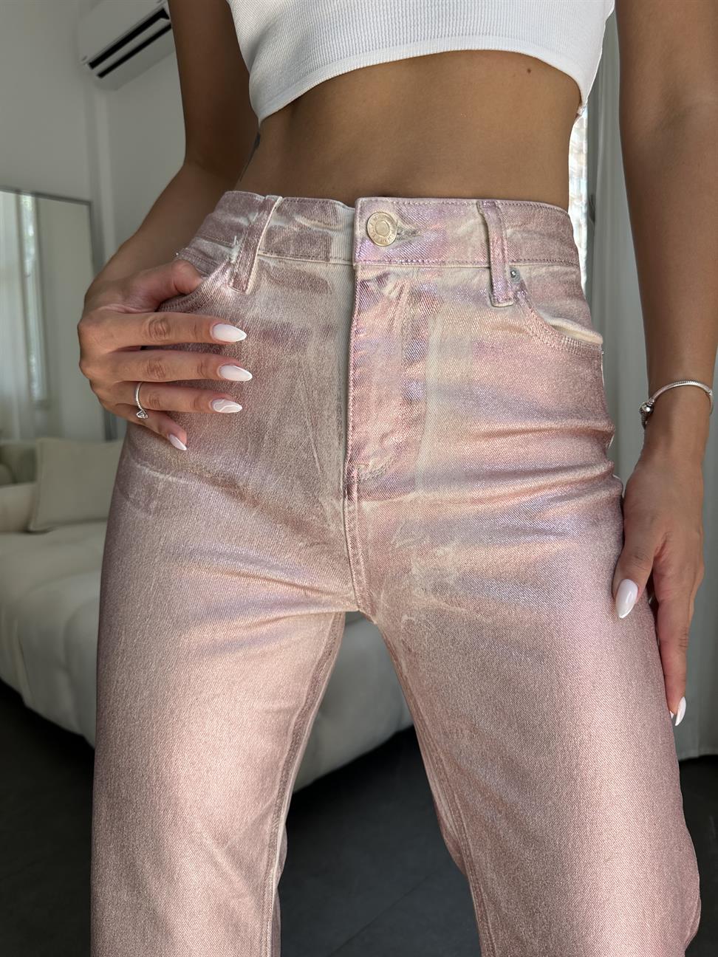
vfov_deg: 71.6
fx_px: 664
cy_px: 478
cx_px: 359
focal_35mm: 24
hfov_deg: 56.8
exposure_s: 1/829
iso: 80
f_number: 1.78
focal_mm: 6.86
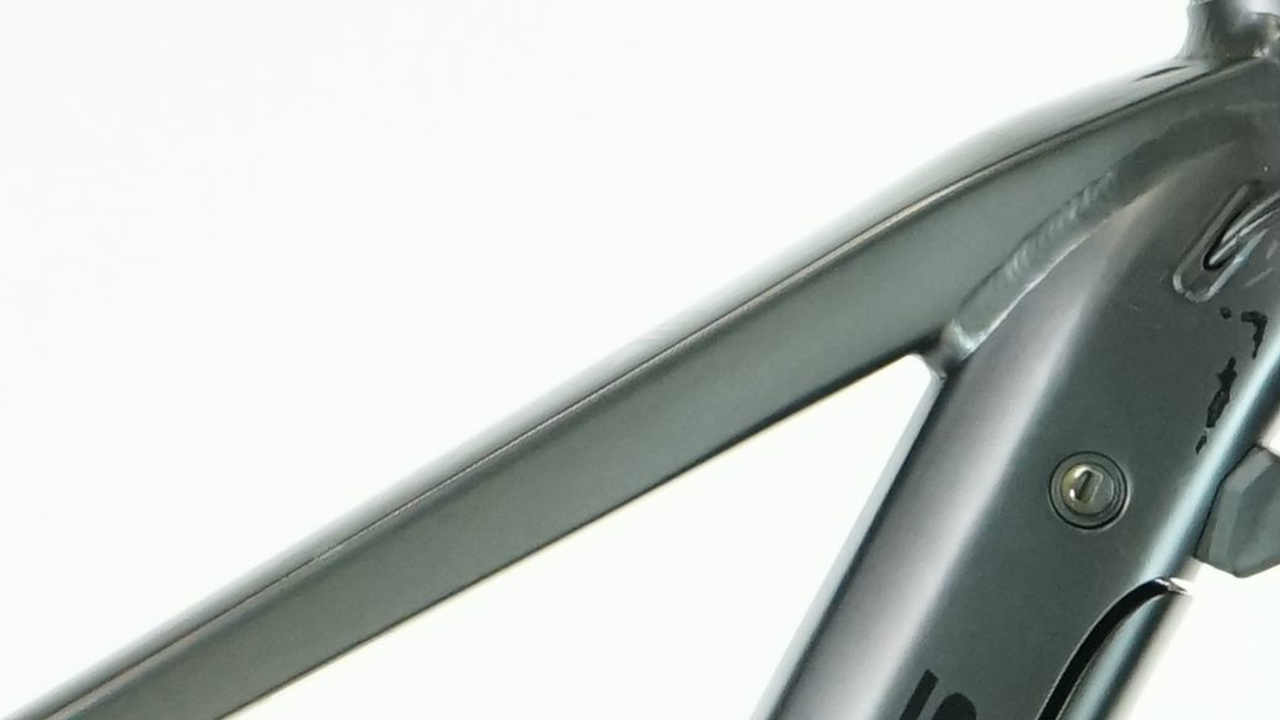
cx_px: 198
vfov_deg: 4.2
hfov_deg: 7.4
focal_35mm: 290
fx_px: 9843
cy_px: 1201
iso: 2000
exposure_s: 1/200
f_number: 4.5
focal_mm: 48
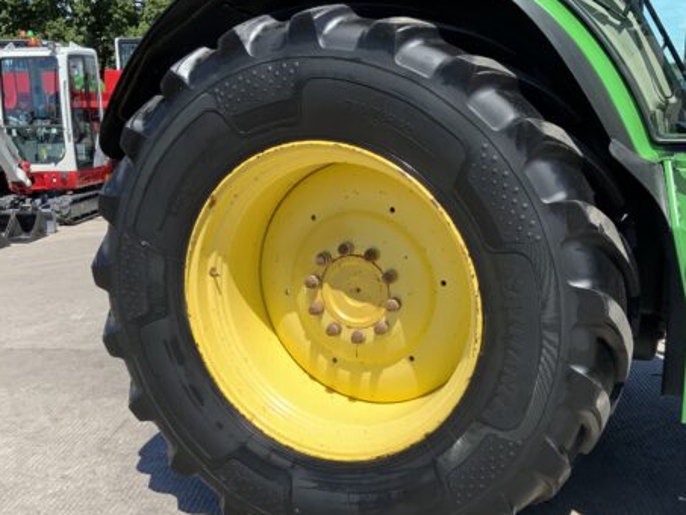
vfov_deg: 35.0
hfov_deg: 45.6
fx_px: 813
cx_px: 395
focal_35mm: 41
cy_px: 309
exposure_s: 1/1342
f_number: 1.8
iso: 16
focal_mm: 3
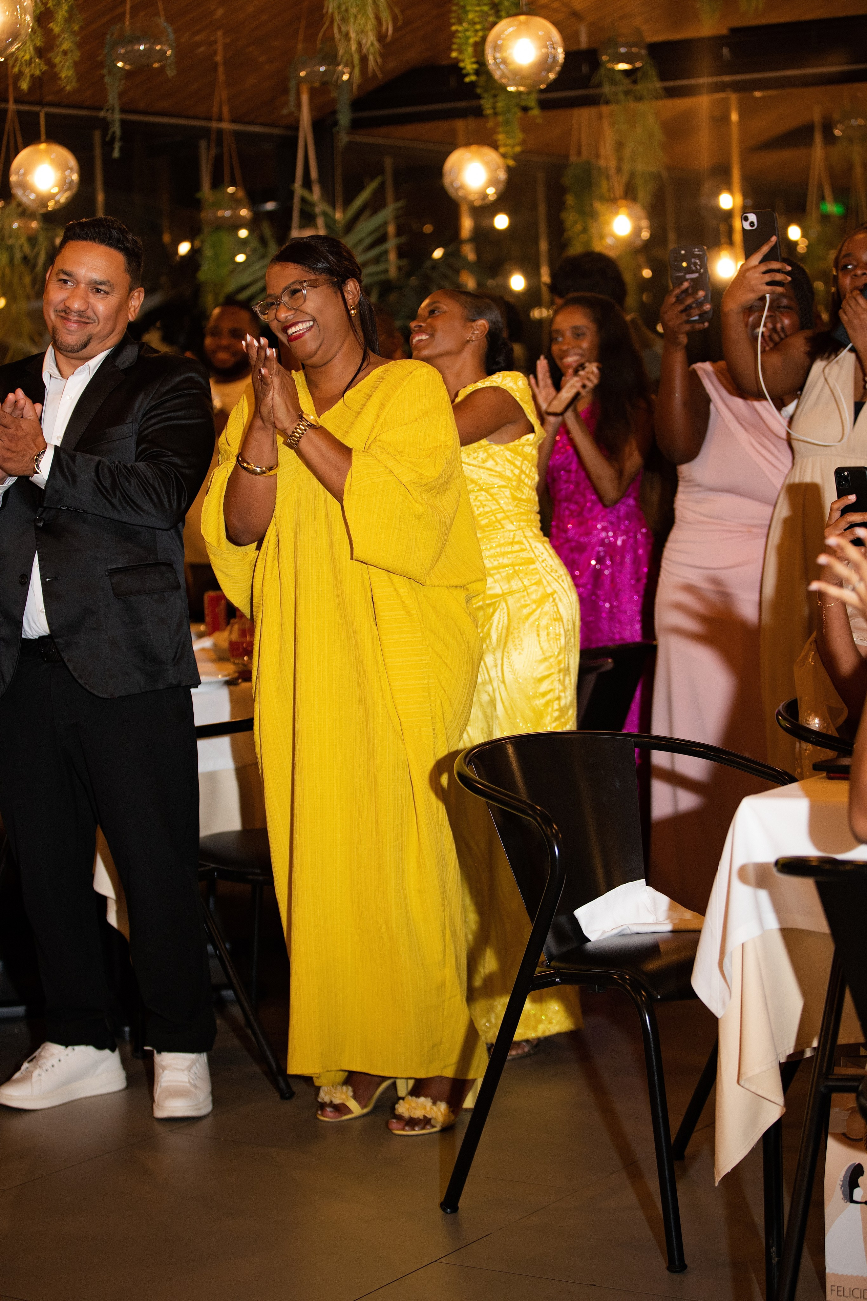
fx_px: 2529
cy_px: 650
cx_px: 434
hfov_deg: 19.5
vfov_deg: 28.8
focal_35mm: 70
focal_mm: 70
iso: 1600
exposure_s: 1/160
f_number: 2.8
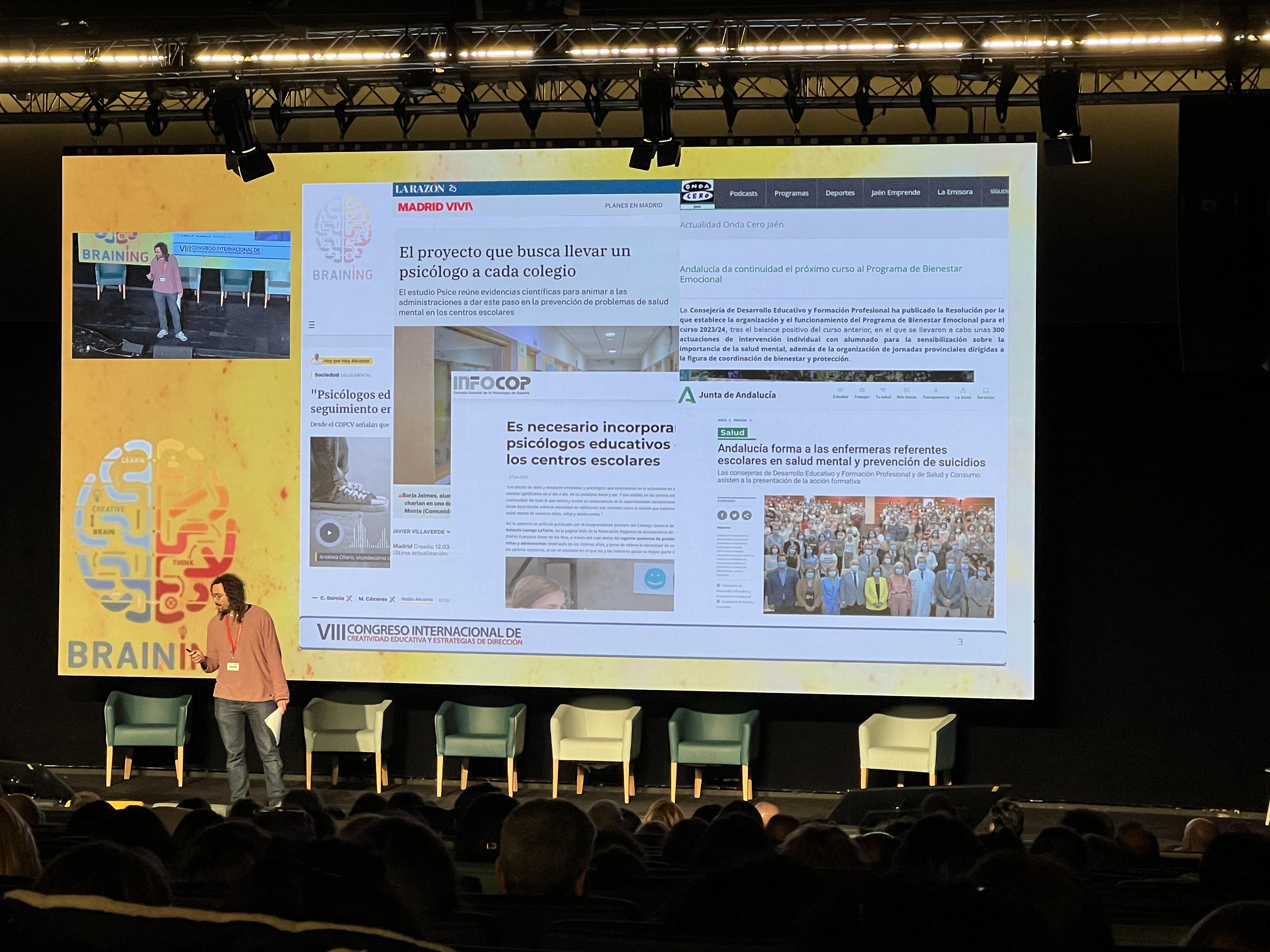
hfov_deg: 21.8
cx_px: 571
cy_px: 441
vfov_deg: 16.4
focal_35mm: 90
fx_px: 3302
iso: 160
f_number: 2.8
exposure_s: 1/99
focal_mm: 9
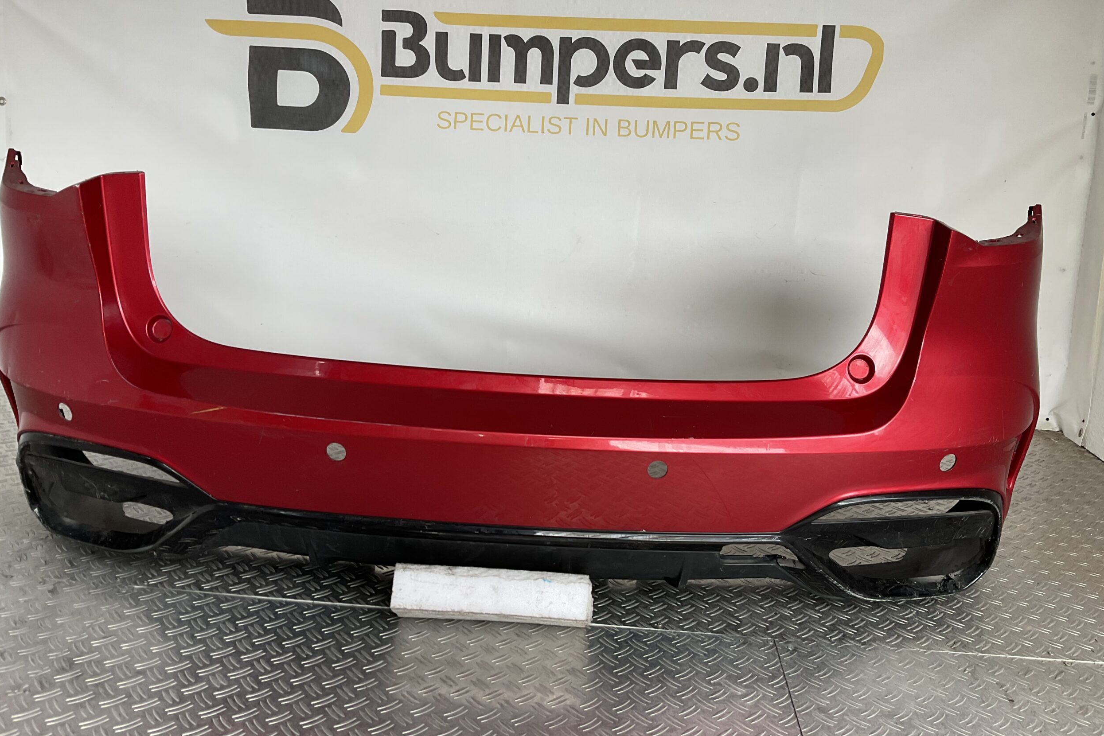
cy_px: 326
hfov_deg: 60.3
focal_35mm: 31
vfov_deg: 42.3
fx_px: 951
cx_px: 559
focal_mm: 3
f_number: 1.8
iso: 25
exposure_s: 1/100
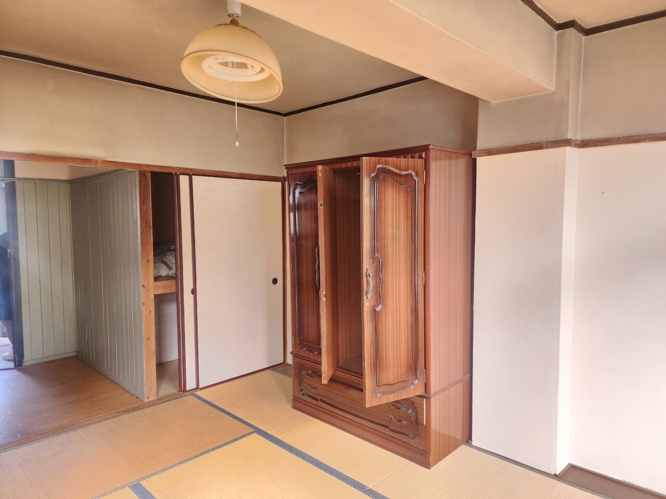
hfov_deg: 73.9
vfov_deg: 58.9
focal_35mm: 23
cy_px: 250
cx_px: 333
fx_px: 443
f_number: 1.8
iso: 400
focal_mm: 6.4
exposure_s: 1/120
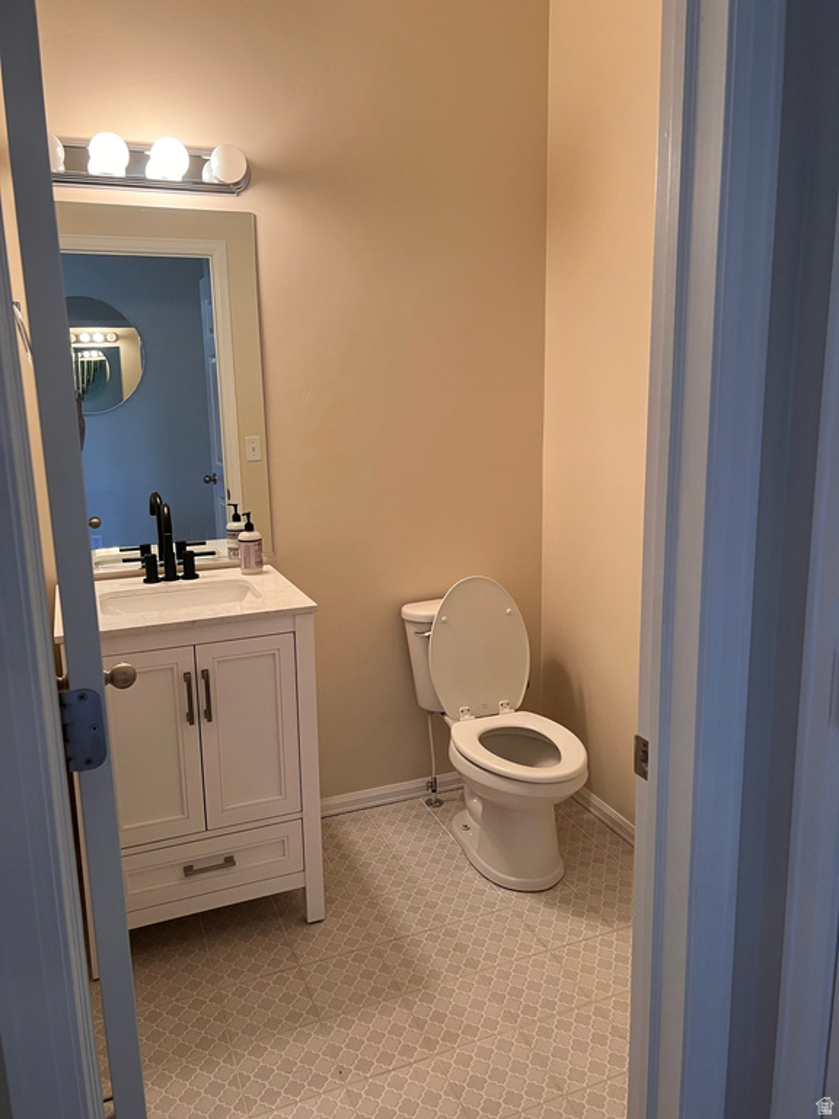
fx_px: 840
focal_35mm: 26
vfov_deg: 67.3
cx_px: 420
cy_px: 560
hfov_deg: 53.1
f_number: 1.5
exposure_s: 1/60
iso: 125
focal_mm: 5.7
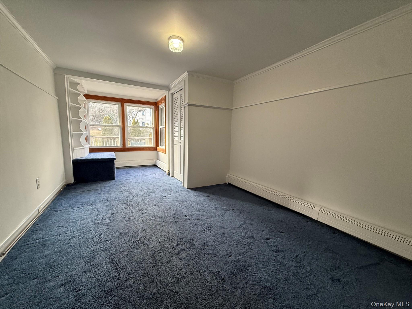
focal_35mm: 14
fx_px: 167
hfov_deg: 102.1
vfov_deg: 85.7
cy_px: 154
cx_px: 206
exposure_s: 1/120
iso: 200
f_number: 2.2
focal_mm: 2.22
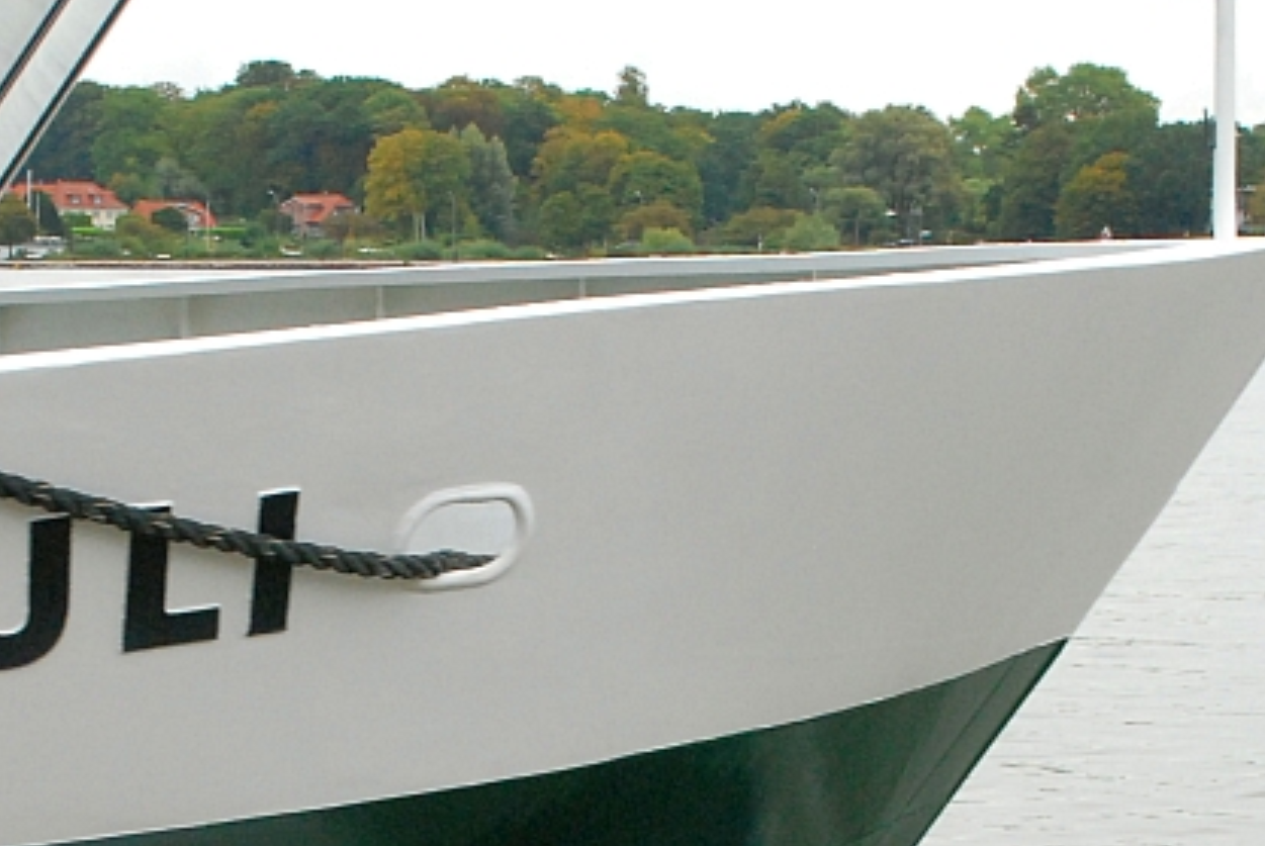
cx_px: 464
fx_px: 4151
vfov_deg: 11.5
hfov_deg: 17.3
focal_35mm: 118
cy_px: 926
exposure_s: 1/125
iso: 1000
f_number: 9
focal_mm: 32
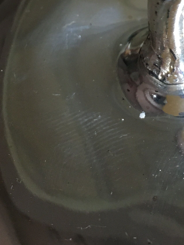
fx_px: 489
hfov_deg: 20.7
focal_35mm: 69
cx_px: 181
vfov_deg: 26.0
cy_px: -26
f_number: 2.2
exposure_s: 1/25
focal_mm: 4.15
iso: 200
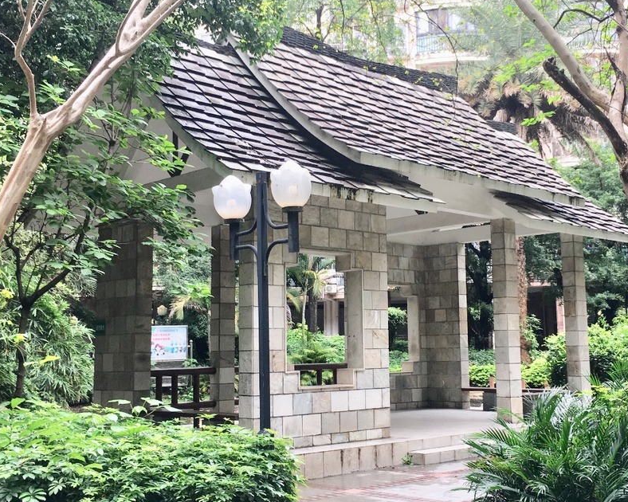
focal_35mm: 46
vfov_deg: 32.7
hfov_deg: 40.2
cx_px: 366
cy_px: 234
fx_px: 855
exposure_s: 1/100
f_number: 2.2
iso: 32
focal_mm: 4.15
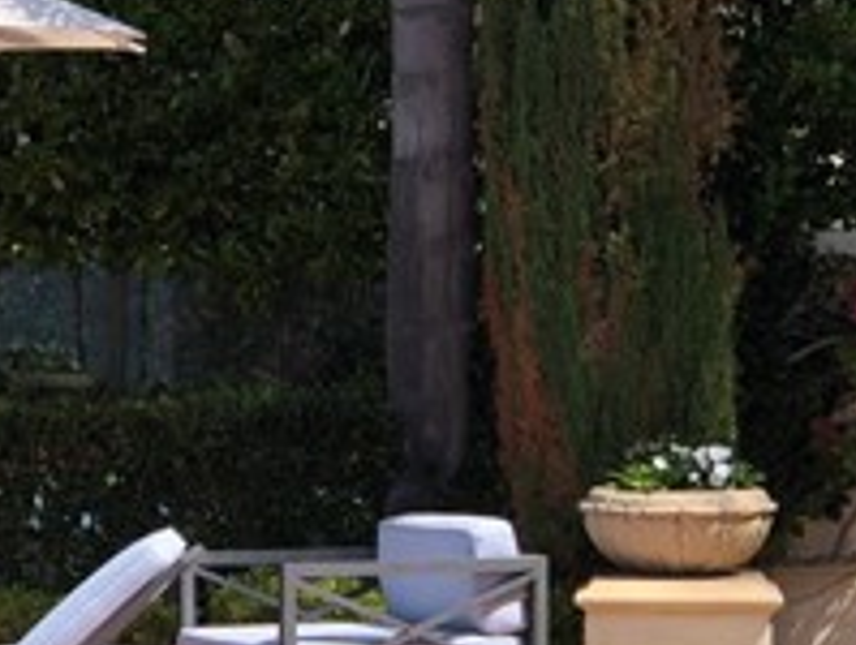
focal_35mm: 183
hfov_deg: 10.8
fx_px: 4534
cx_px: 374
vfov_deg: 8.1
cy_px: 280
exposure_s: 1/432
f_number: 2.8
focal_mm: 6.6
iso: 20
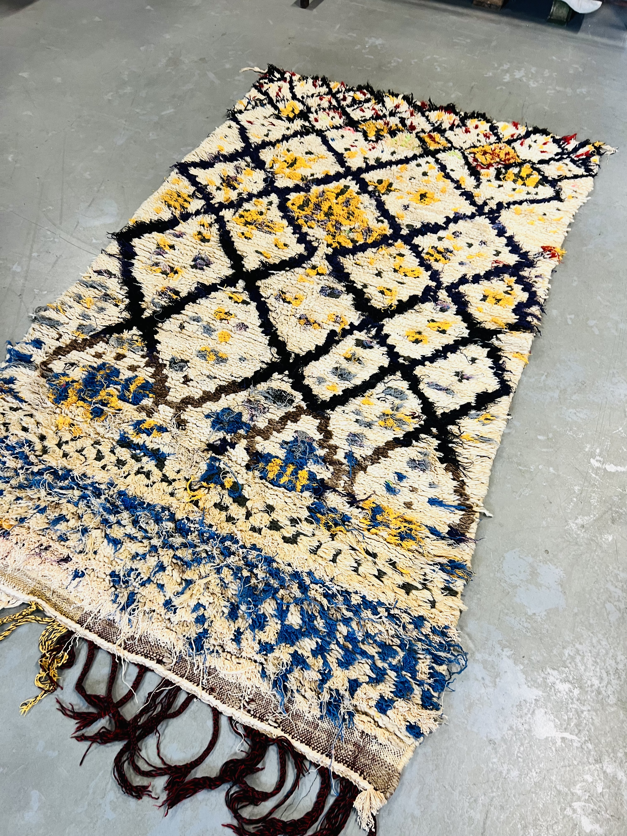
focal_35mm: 26
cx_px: 314
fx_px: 628
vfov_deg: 67.3
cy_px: 418
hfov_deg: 53.1
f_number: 1.5
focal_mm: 5.7
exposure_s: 1/50
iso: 100
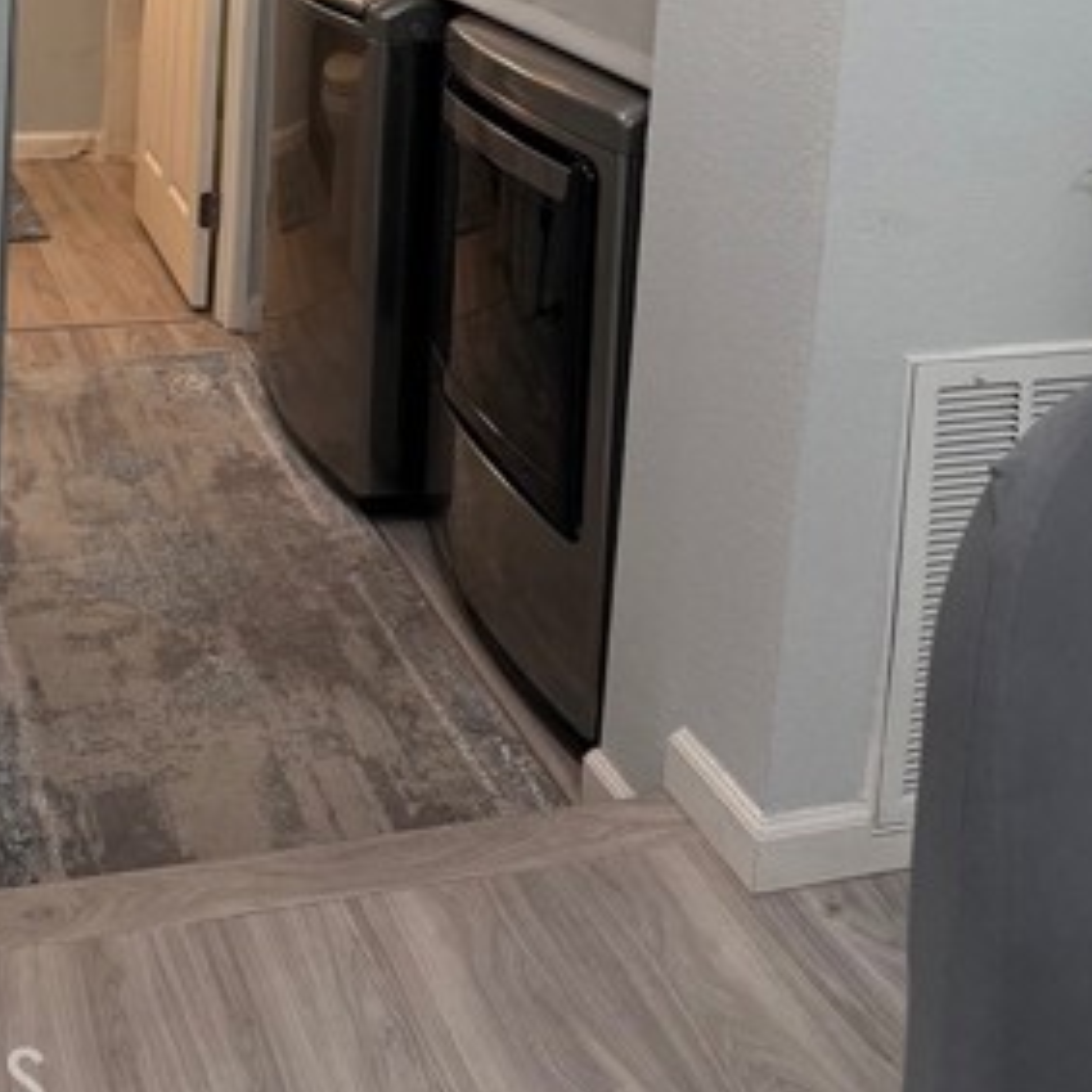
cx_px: 224
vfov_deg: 31.5
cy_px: -96
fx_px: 1713
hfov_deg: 34.3
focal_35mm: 48
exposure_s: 1/120
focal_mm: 6.76
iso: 250
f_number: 1.78
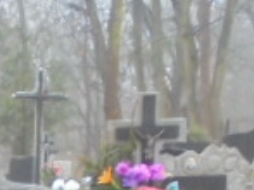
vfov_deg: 9.4
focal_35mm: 148
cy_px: 373
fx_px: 1085
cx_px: -195
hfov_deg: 12.3
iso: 320
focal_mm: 6.1
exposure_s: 1/30
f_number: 4
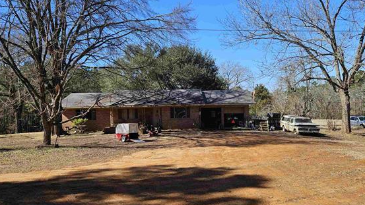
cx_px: 193
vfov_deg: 40.1
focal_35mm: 29
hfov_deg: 66.0
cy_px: 113
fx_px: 281
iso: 32
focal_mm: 5.4
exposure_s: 1/1480
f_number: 1.8
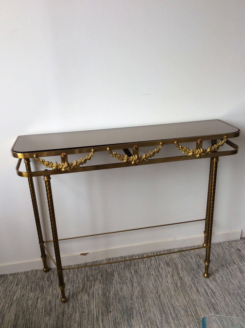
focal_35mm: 32
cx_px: 122
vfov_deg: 56.9
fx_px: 303
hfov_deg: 44.1
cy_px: 164
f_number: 2.4
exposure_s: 1/50
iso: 40
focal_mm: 3.3
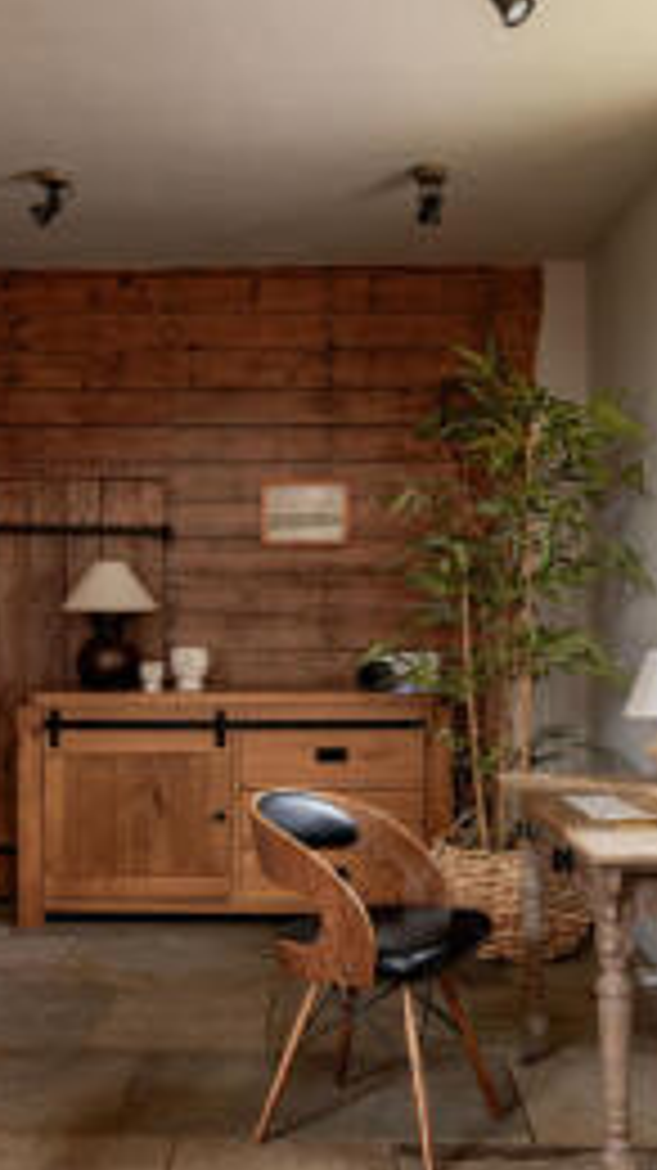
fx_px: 1427
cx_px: 252
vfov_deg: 44.6
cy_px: 560
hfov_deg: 25.9
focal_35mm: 46
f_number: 10
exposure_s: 1/1.67
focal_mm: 24
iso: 200
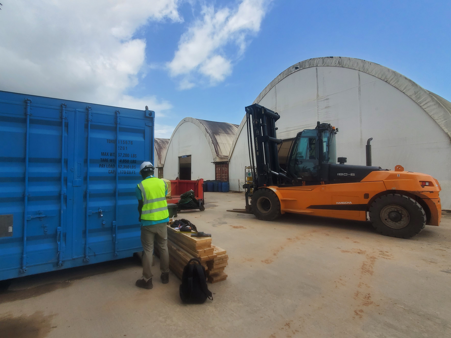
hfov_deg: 90.9
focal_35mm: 17
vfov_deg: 74.7
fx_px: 221
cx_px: 212
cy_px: 170
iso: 50
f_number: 2.2
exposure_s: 1/873
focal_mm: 1.8
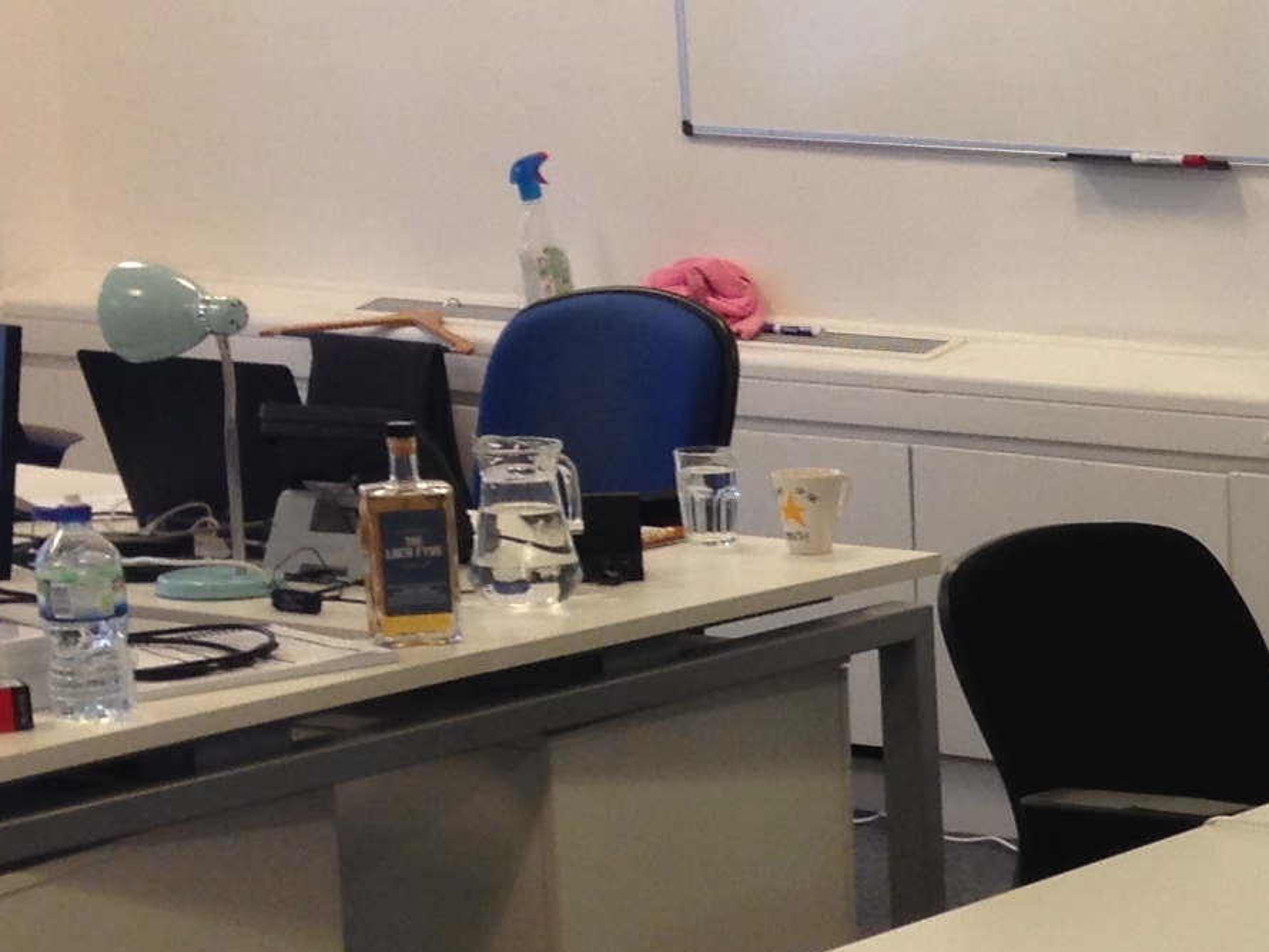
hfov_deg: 15.1
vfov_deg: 12.1
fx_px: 4437
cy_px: 901
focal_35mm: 121
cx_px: 1905
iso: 50
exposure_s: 1/30
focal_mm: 4.12
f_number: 2.4
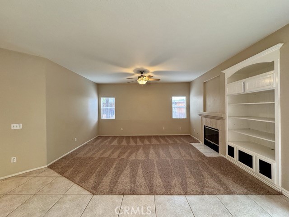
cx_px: 144
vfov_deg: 85.7
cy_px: 108
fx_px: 117
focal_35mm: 14
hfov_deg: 102.1
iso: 250
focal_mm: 2.22
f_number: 2.2
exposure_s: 1/60
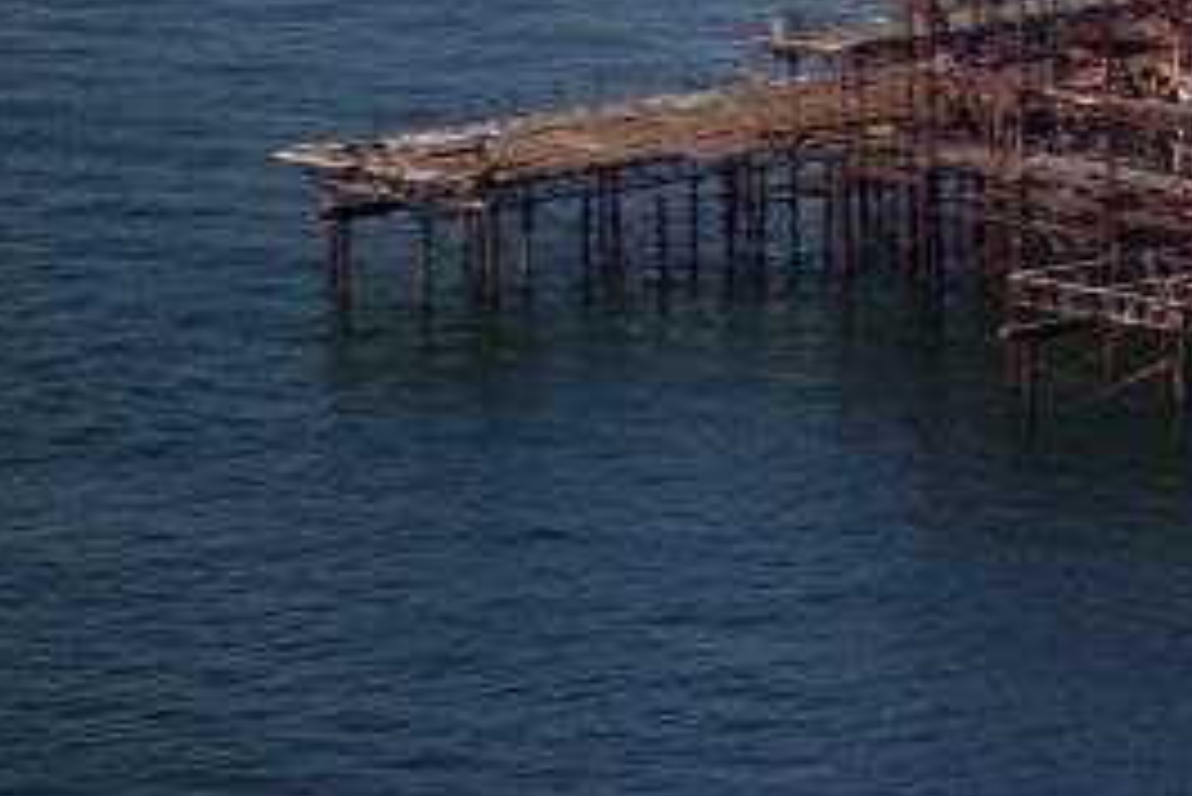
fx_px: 41575
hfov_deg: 1.6
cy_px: -306
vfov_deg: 1.1
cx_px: 1349
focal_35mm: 1255
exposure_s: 1/400
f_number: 5.6
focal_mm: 300
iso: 100
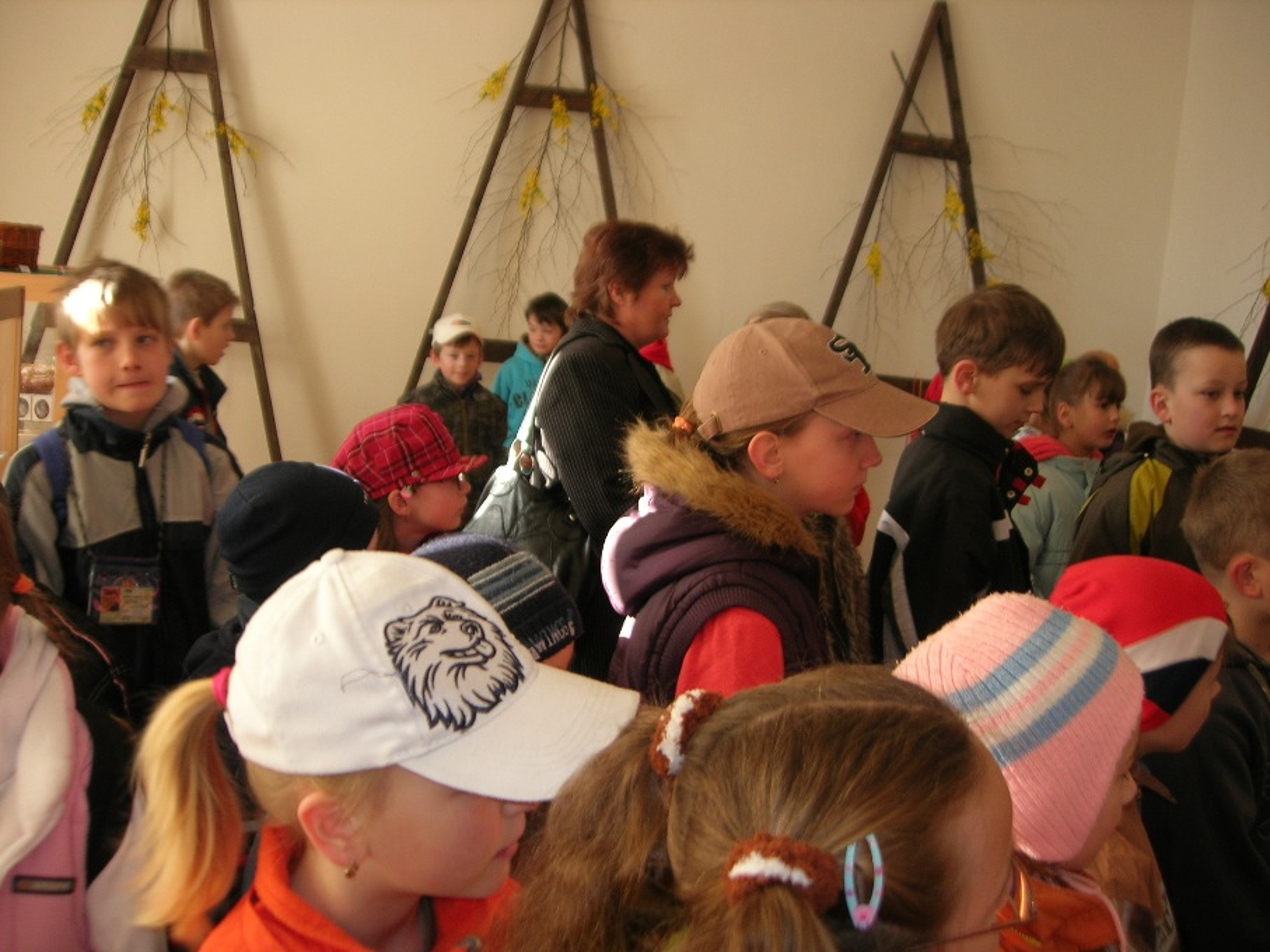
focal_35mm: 38
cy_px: 476
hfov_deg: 49.0
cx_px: 635
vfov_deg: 37.7
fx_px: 1394
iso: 64
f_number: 2.8
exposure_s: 1/30
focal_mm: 7.8
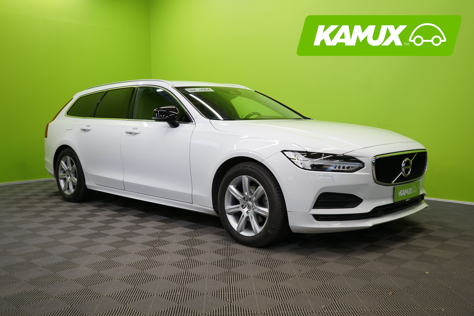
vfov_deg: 37.9
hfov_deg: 54.4
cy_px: 158
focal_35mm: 35
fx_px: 461
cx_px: 237
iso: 500
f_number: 5.6
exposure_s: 1/40
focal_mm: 35
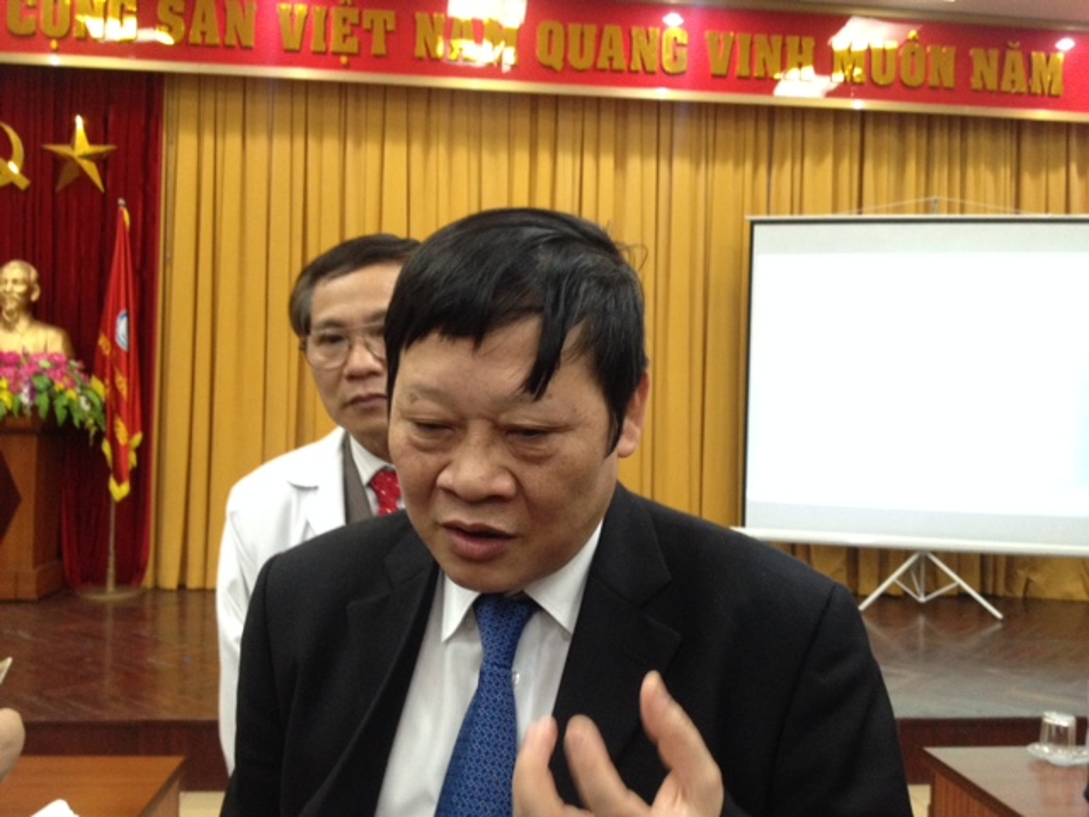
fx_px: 1101
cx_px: 544
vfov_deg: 40.7
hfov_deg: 52.6
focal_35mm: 35
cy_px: 408
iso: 250
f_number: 2.4
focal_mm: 4.28
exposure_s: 1/20
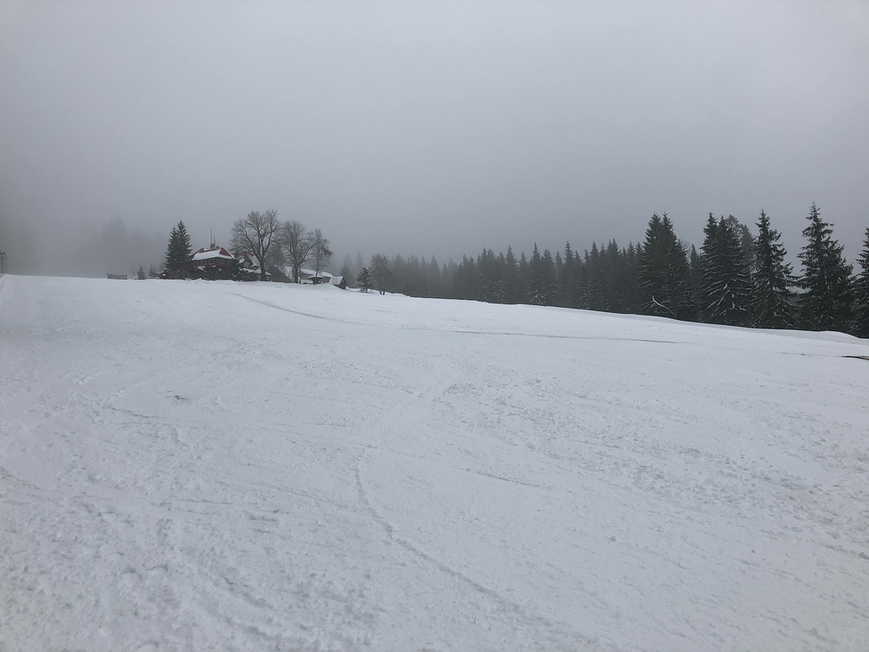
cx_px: 434
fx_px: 703
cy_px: 326
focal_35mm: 28
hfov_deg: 63.4
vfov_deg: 49.7
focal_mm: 3.99
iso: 20
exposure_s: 1/1499
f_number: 1.8
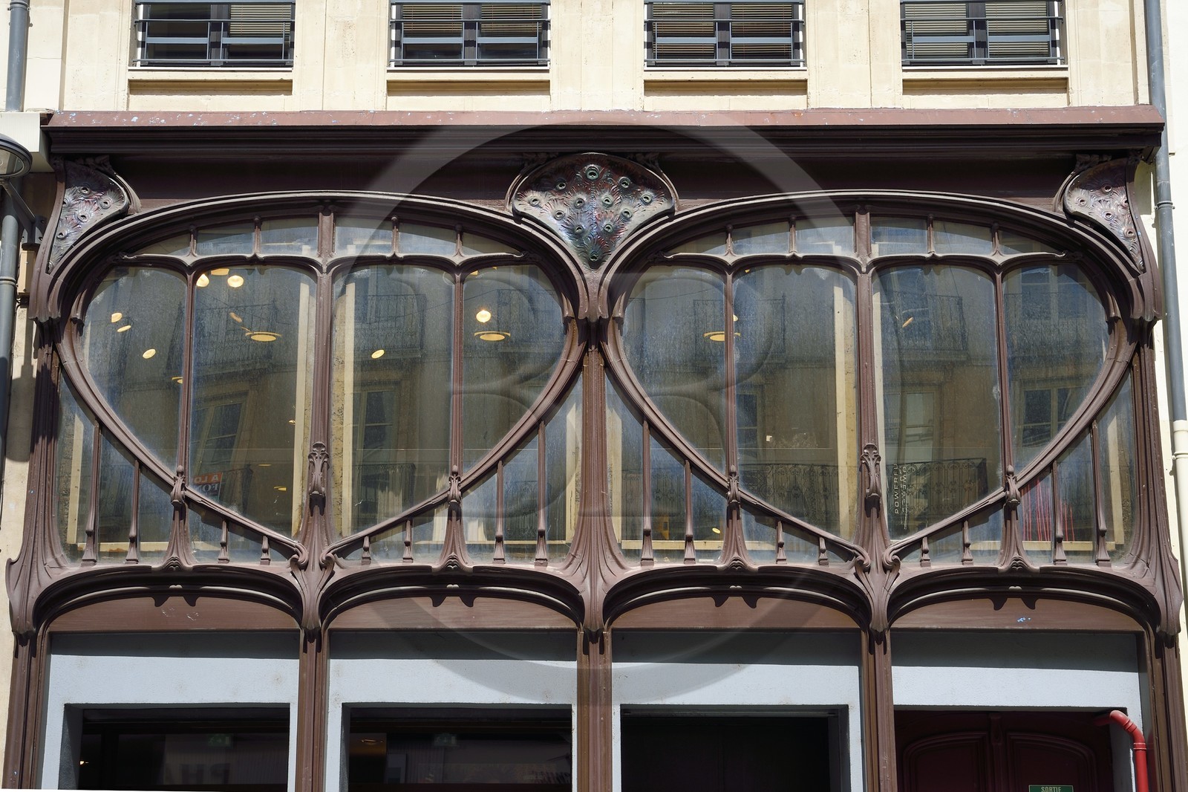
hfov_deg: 35.6
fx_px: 1848
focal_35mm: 56
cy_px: 396
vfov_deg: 24.2
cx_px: 594
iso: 200
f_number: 13
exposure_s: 1/250
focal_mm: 56
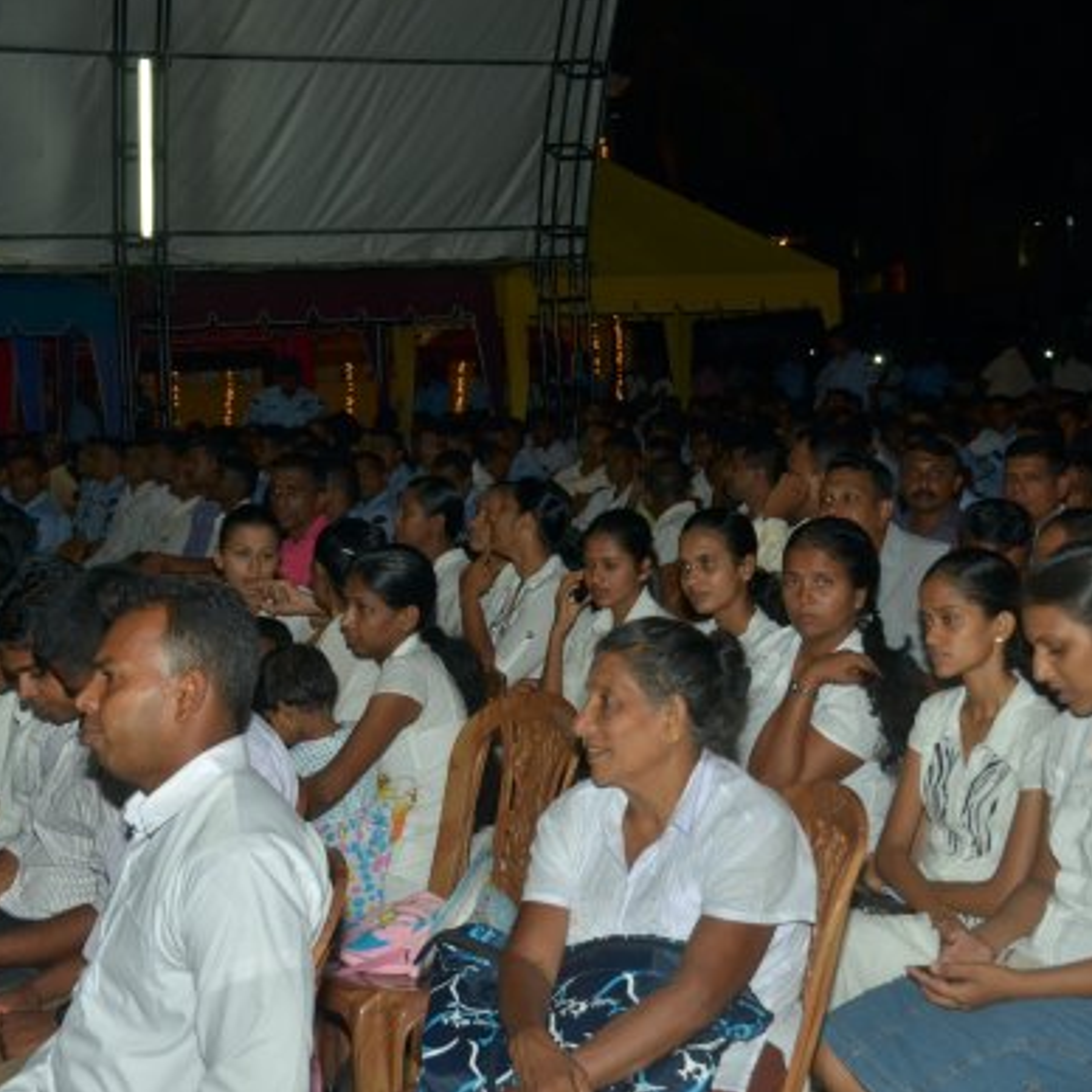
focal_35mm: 55
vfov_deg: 31.1
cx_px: 554
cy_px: 536
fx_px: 1963
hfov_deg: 31.1
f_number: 5
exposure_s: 1/80
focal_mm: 28
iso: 320
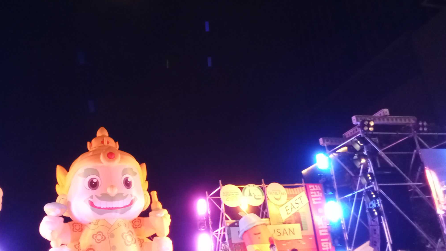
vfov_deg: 31.2
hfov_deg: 52.7
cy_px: 129
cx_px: 205
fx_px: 449
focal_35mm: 38
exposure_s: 1/33.3
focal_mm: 2.79
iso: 643
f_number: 2
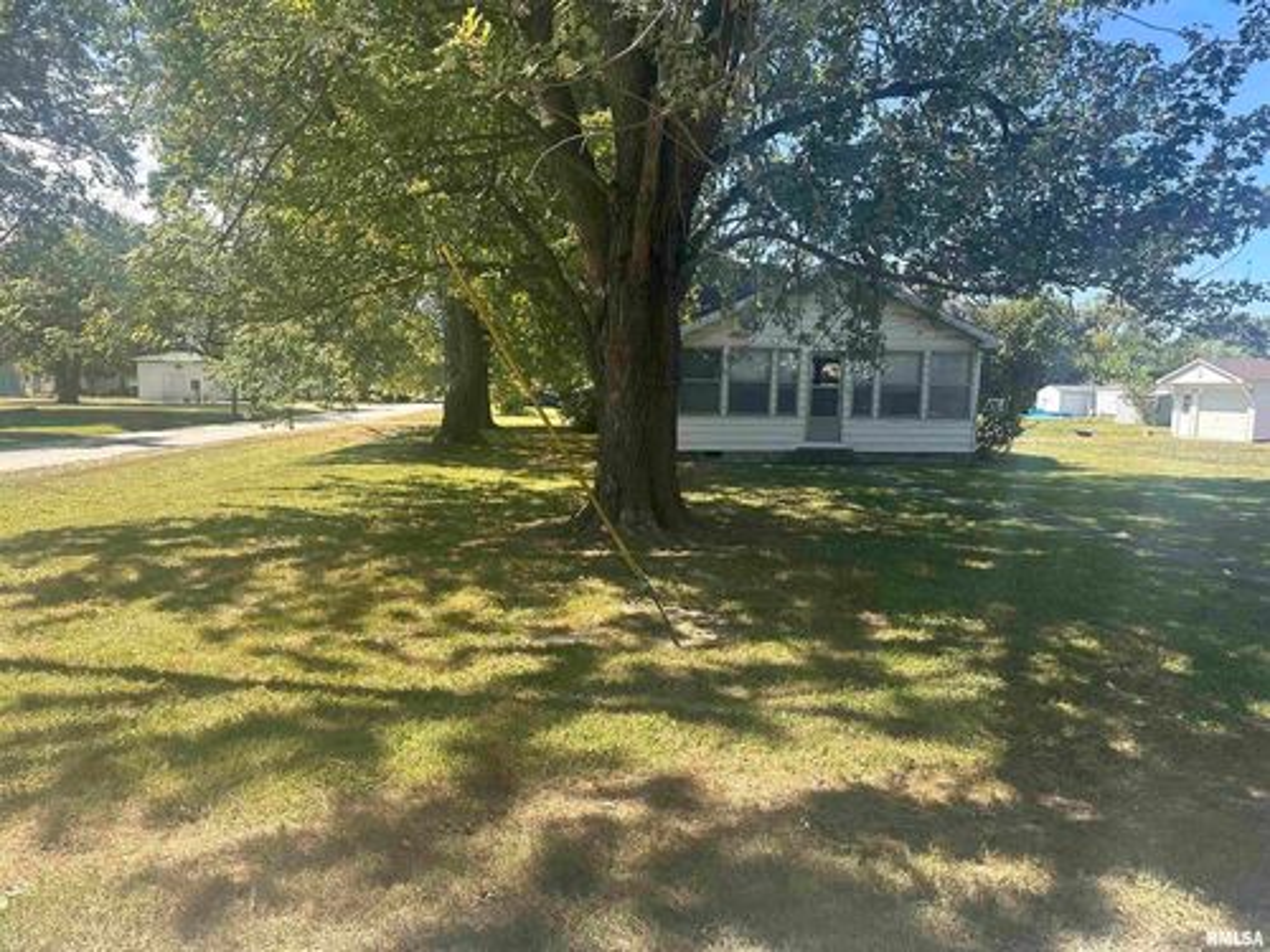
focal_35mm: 24
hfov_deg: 71.6
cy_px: 476
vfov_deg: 56.8
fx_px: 881
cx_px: 635
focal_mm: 6.86
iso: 80
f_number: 1.78
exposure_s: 1/1241
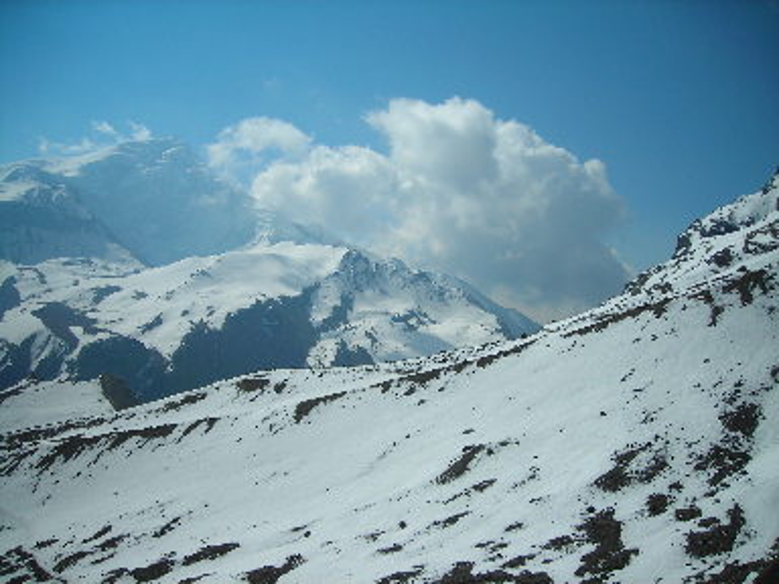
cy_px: 292
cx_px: 390
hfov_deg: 49.0
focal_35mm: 38
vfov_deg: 37.7
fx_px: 855
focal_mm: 6.3
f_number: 6.4
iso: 50
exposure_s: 1/501
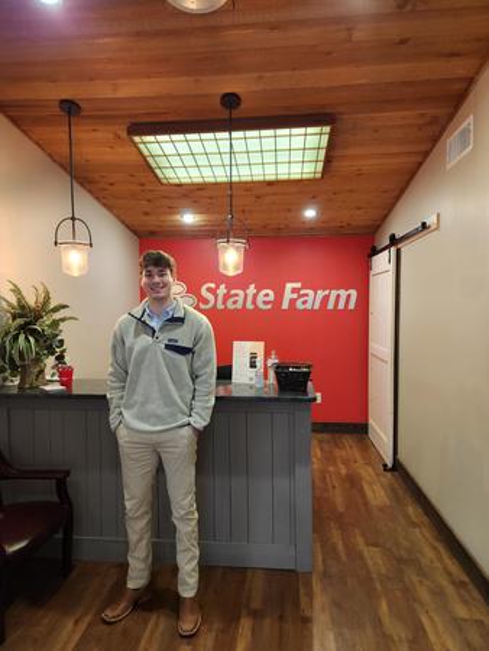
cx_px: 244
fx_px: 433
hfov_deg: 58.9
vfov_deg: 73.9
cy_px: 326
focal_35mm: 23
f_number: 1.8
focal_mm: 5.4
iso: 250
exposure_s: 1/60
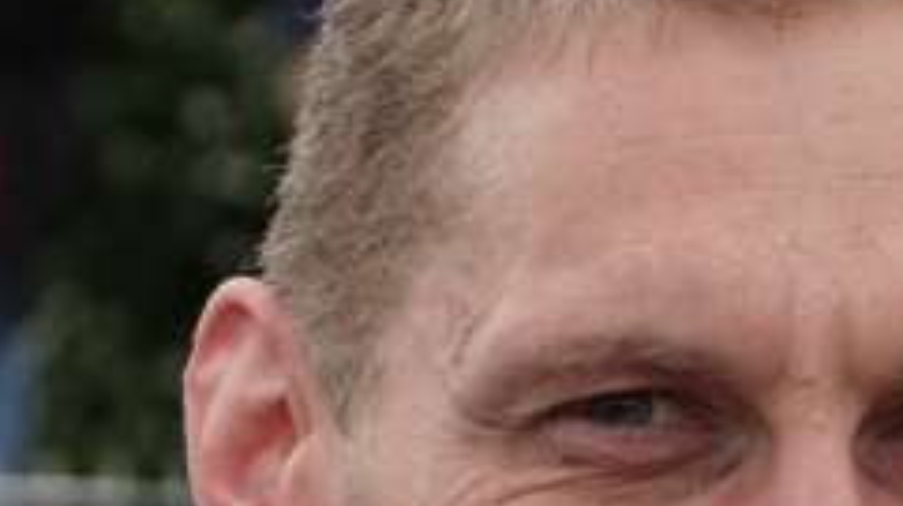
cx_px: 871
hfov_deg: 8.2
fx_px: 6243
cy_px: 1093
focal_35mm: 261
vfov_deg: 4.6
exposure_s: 1/500
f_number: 4.5
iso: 200
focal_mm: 50
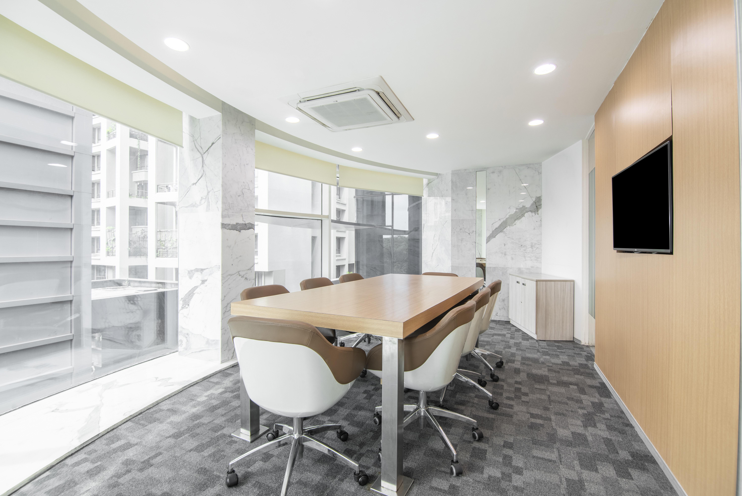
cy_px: 248
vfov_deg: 73.8
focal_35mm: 16
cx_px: 371
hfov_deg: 96.7
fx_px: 330
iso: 250
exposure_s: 1/200
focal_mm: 16
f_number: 10
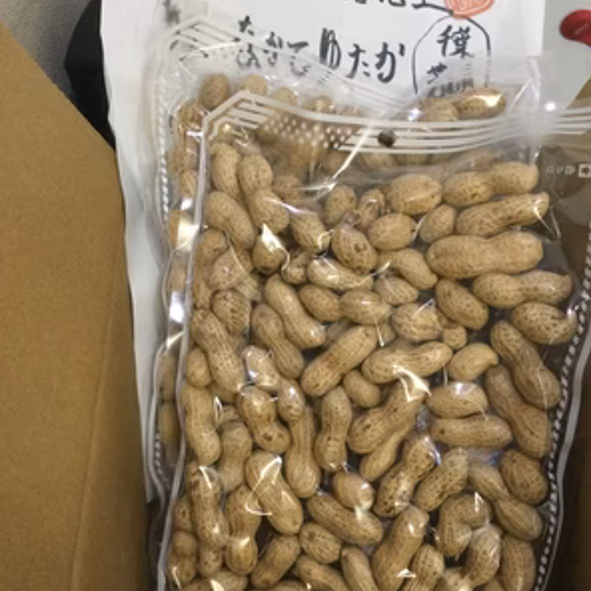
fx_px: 715
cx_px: 294
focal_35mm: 37
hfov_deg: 44.9
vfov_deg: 44.8
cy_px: 337
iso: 200
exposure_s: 1/17
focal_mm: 3.3
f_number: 2.4
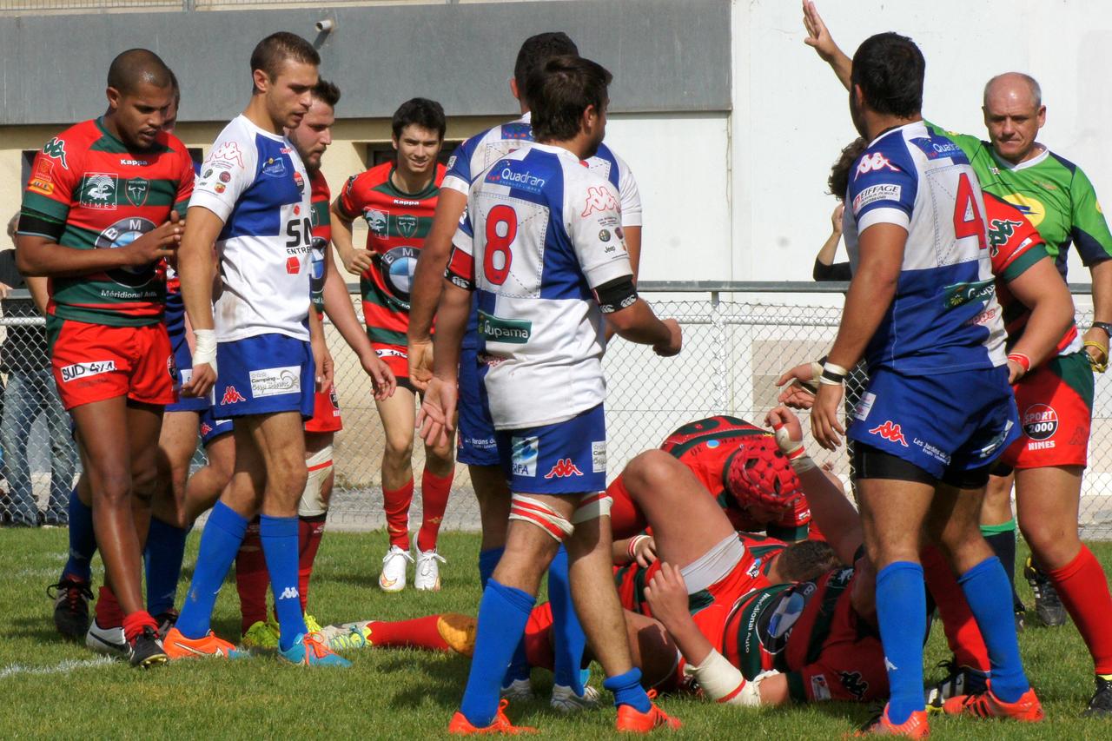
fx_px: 6254
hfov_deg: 10.2
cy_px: 370
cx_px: 556
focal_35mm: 202
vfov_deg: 6.8
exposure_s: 1/800
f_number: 20
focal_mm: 135
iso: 800
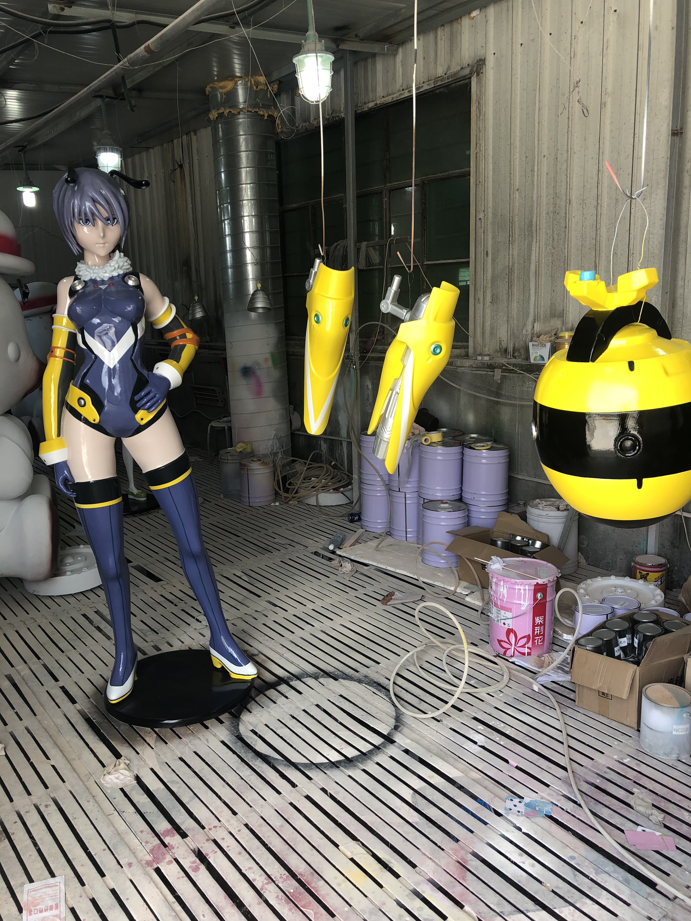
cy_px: 460
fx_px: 745
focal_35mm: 28
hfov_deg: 49.7
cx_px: 346
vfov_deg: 63.4
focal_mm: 4
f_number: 1.8
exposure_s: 1/120
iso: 20
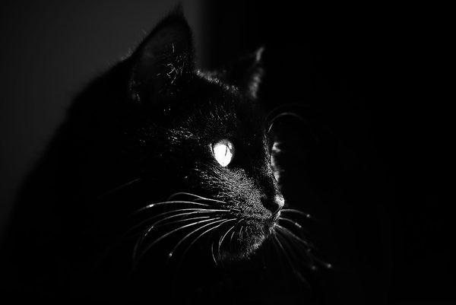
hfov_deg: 27.0
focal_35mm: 75
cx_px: 228
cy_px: 152
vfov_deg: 18.2
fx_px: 951
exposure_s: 1/640
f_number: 2.8
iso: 200
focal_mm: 50
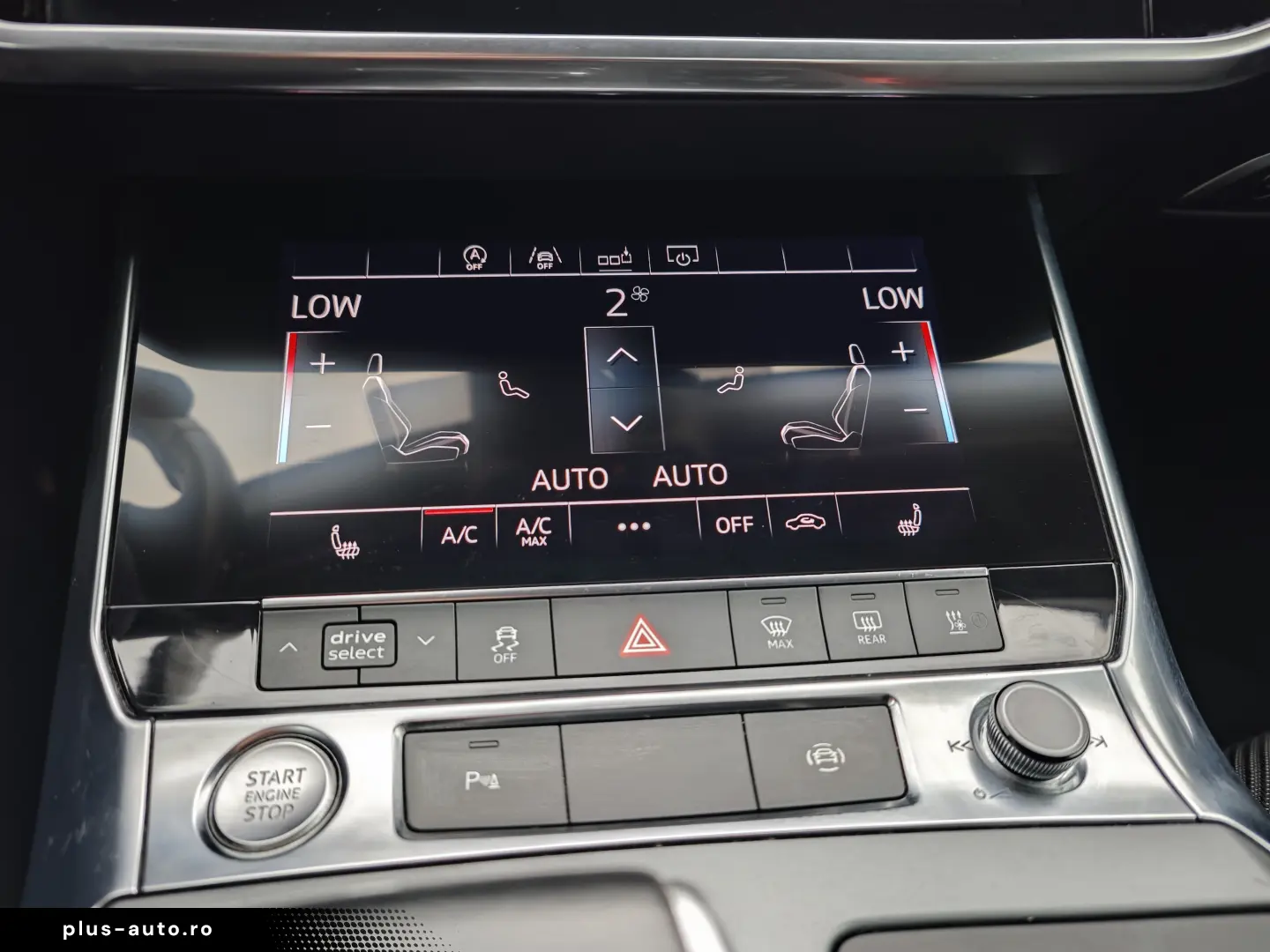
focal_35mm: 23
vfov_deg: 58.9
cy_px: 476
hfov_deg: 73.9
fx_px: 844
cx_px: 635
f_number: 1.6
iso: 400
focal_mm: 6.55
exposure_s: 1/89.4
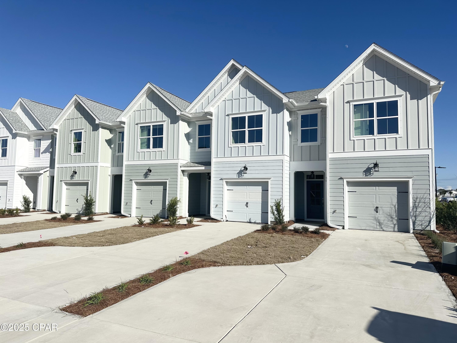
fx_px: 317
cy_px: 172
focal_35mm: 24
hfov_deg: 71.6
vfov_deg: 56.8
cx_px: 228
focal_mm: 6.86
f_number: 1.78
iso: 80
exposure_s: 1/12048
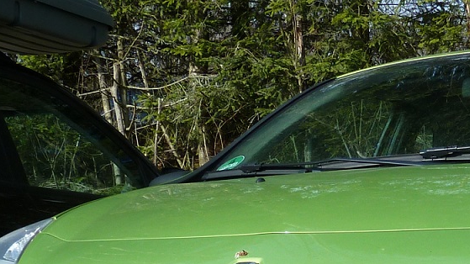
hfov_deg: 26.7
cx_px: 379
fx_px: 972
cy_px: 341
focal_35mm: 78
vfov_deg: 14.8
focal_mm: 4.1
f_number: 4
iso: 80
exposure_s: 1/400
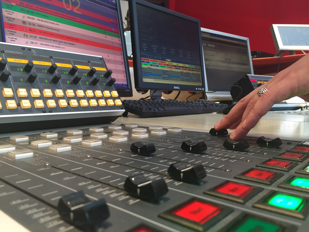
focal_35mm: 29
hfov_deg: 61.7
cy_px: 116
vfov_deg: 48.2
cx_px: 154
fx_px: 259
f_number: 2.2
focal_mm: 4.15
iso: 125
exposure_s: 1/33
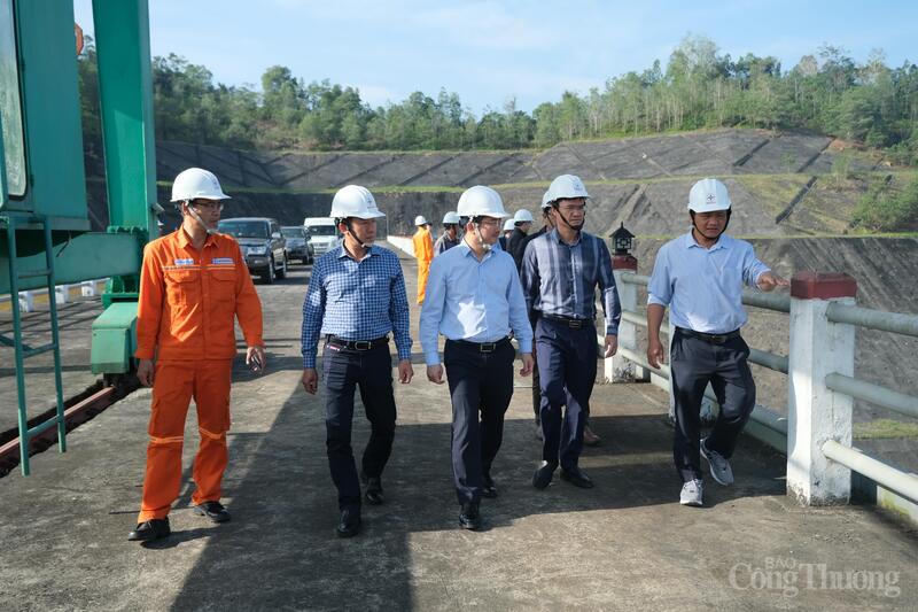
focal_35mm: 33
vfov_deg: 40.0
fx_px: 841
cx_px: 459
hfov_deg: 57.2
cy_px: 306
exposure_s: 1/1100
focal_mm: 22.3
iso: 320
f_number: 4
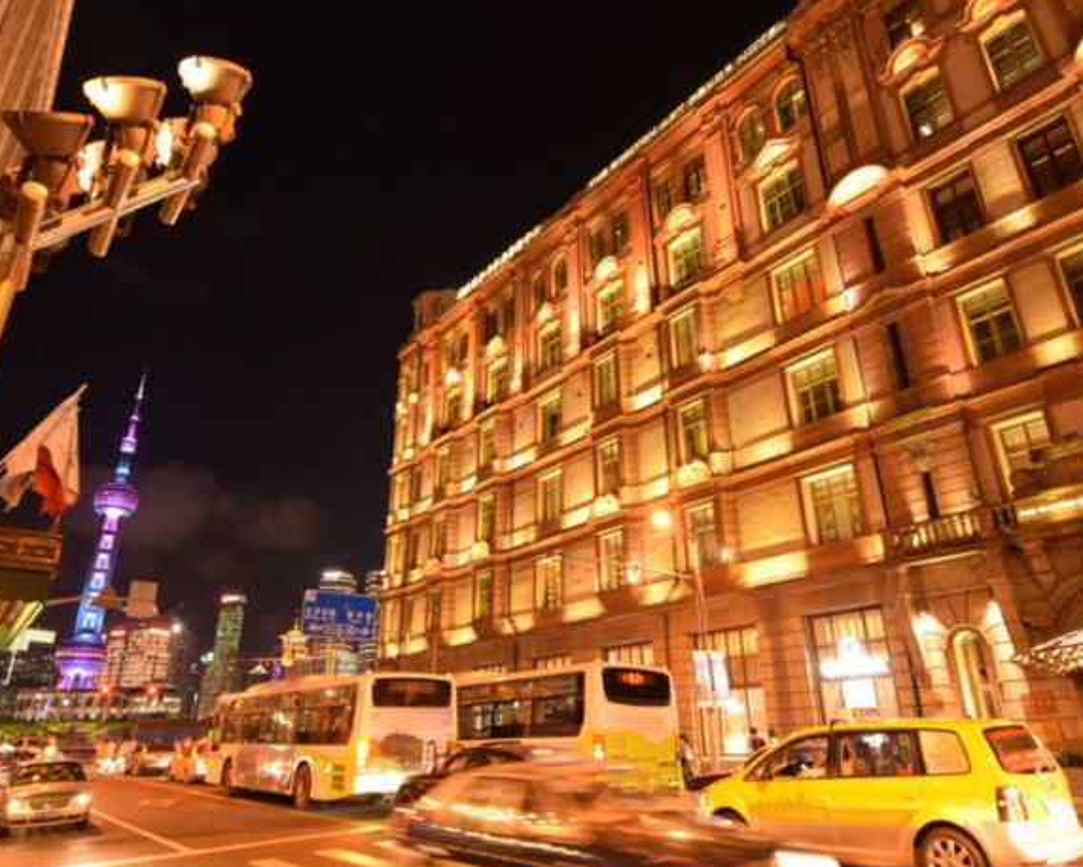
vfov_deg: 64.0
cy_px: 424
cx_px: 562
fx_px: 694
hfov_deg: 75.9
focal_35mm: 22
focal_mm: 11
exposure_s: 1/8
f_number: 5.6
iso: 1250
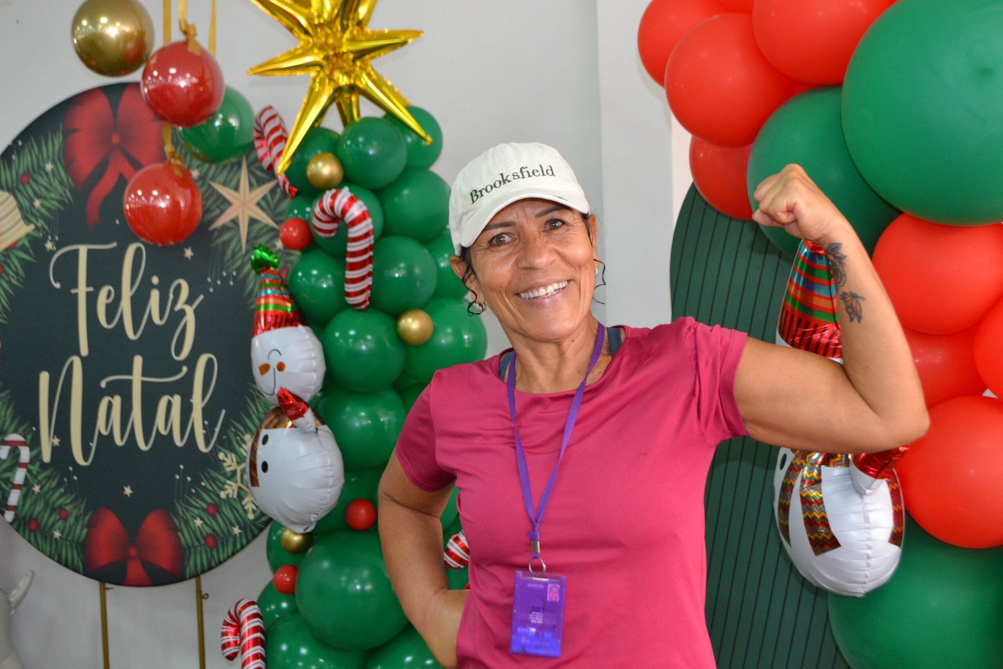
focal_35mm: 48
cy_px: 334
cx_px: 502
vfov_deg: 28.1
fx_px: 1337
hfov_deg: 41.1
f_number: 4.8
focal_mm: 32
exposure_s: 1/60
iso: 1250
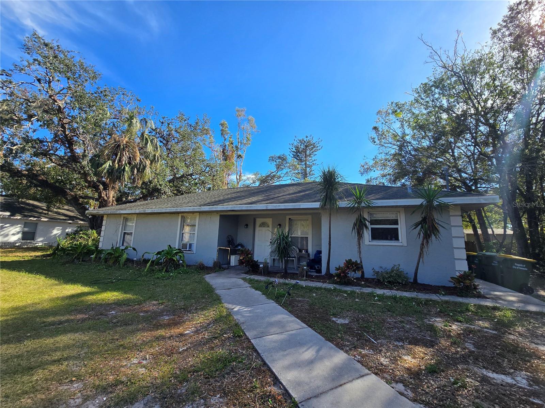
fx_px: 205
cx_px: 272
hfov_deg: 106.2
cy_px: 204
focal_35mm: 13
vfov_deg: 89.9
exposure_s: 1/1361
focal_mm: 2.2
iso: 50
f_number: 2.2
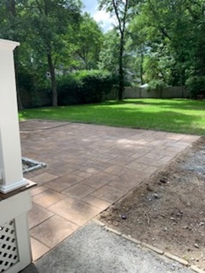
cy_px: 136
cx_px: 102
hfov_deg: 53.1
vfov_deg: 67.3
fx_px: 205
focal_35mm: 26
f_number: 1.8
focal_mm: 4.25
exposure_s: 1/510
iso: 25
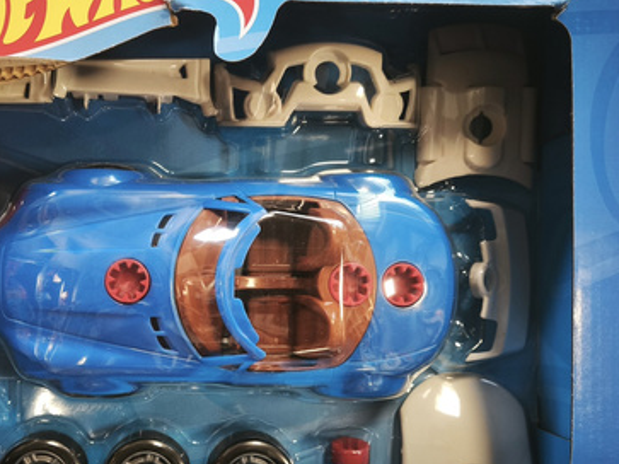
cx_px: 217
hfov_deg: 48.3
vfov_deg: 37.6
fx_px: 679
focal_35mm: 38
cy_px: 266
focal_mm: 5.35
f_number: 1.7
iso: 250
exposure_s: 1/50
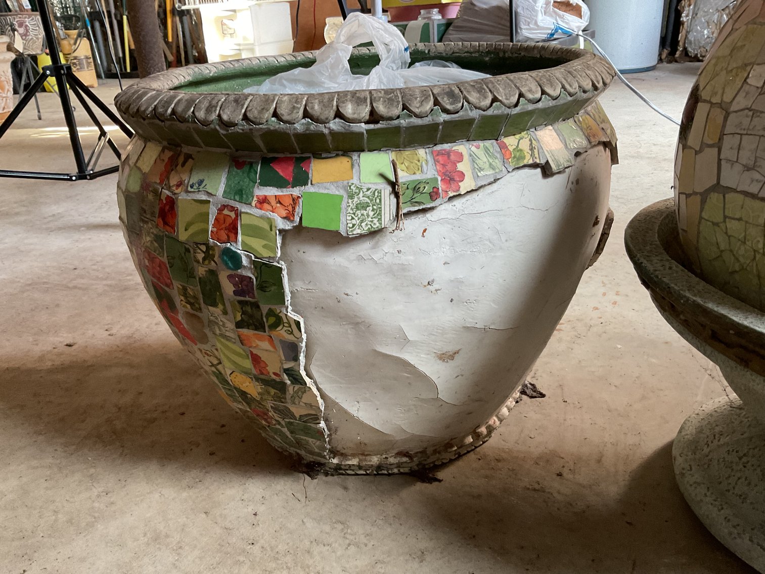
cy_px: 287
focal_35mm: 29
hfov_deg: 61.7
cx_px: 382
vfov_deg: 48.2
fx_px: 641
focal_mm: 3
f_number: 1.8
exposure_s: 1/50
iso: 160
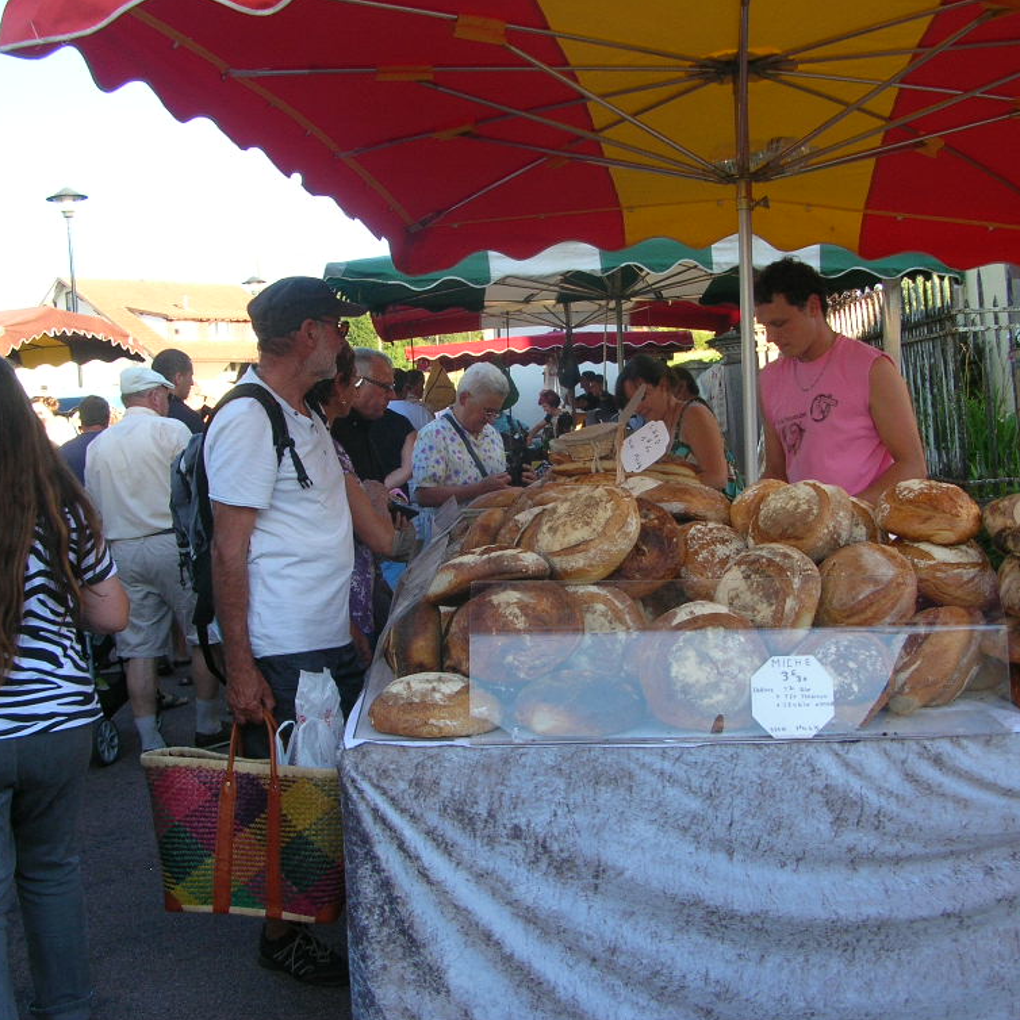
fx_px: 1400
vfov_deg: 40.0
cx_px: 544
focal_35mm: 42
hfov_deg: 40.0
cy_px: 515
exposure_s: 1/150
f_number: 2.8
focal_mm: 5.8
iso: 50
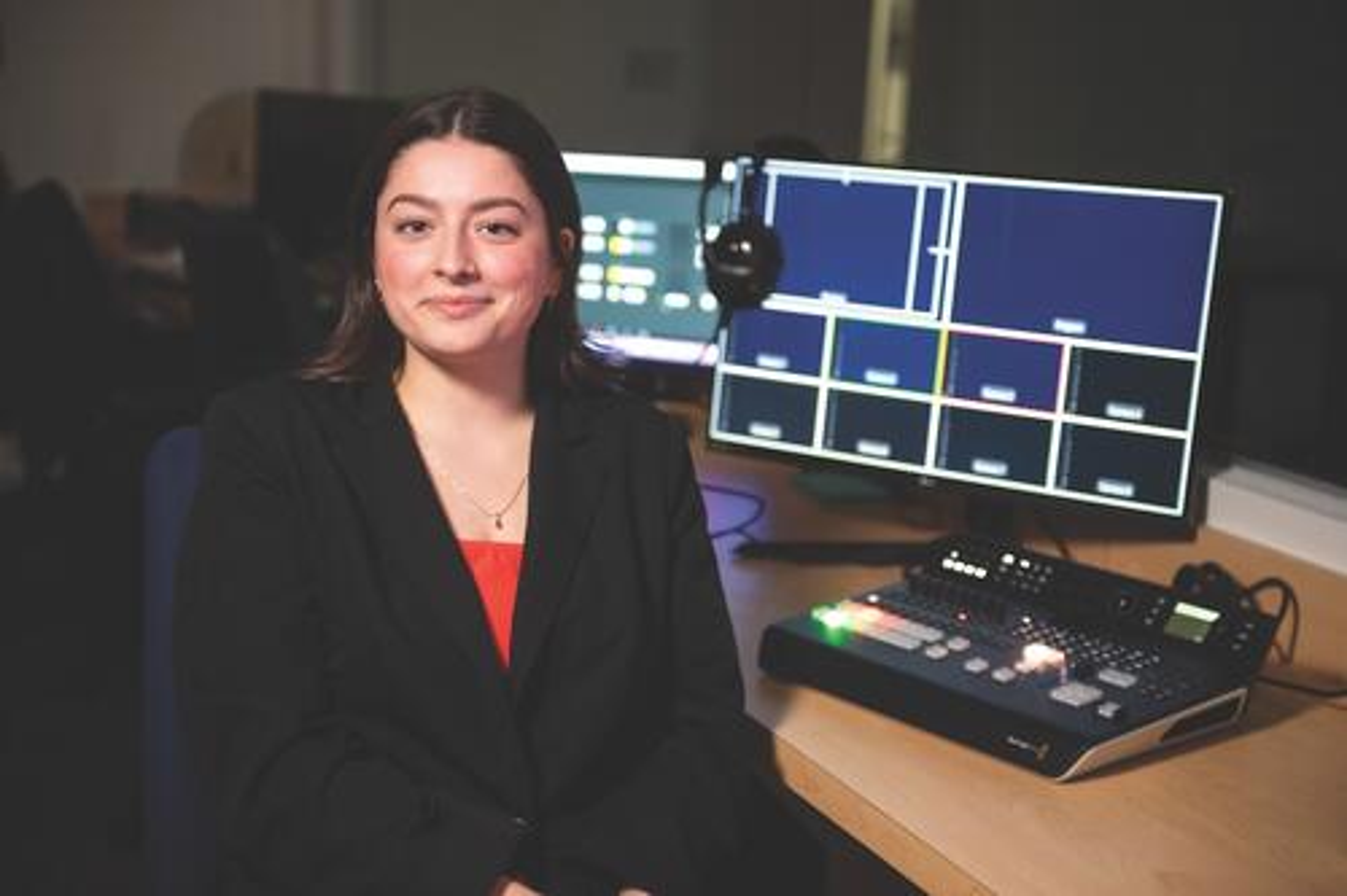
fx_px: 2095
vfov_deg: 24.2
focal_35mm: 56
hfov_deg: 35.7
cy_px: 448
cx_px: 674
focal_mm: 56
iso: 1000
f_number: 2.8
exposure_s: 1/20
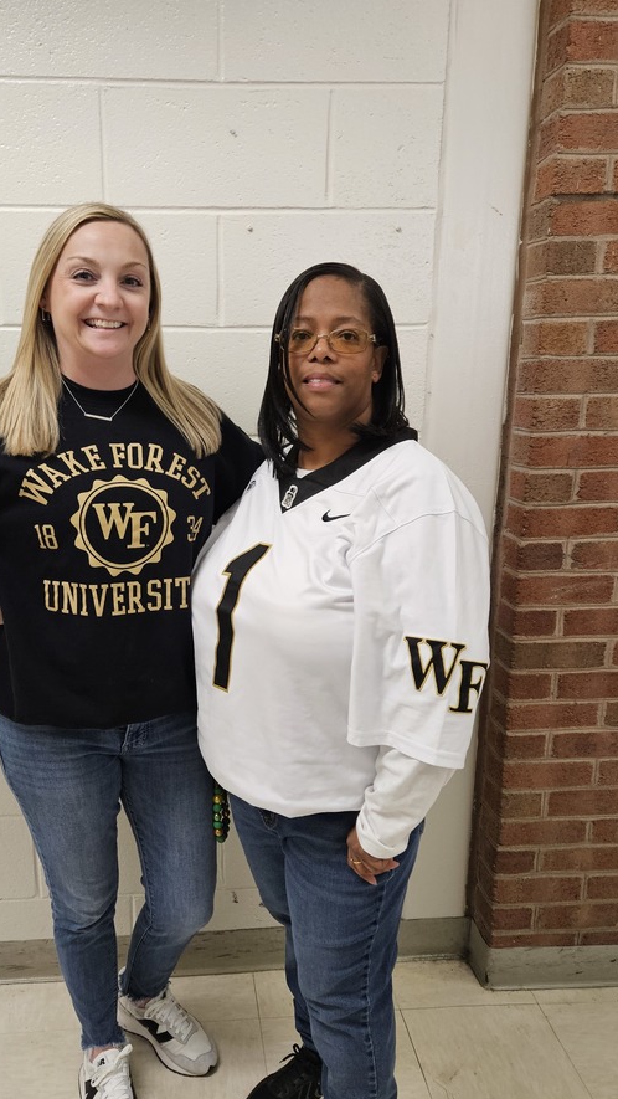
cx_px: 225
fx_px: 845
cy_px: 586
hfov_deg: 39.9
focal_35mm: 29
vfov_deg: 66.0
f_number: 1.8
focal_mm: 5.4
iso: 400
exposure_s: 1/120
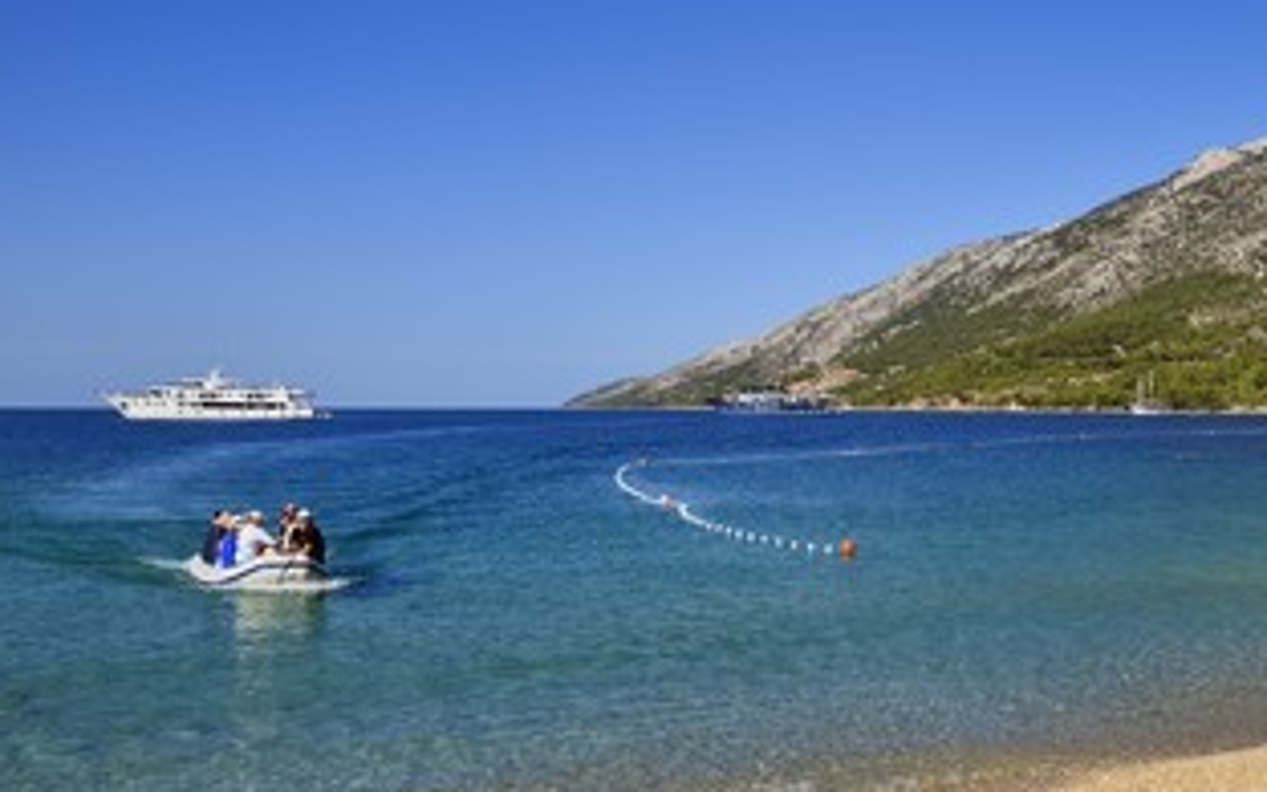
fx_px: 1519
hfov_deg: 45.1
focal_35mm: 44
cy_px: 516
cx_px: 737
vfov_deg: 29.1
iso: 200
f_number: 10
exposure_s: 1/500
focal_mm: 32
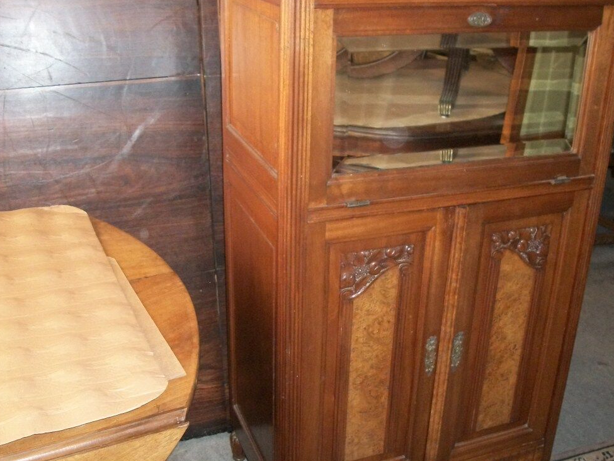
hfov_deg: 44.8
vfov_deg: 34.3
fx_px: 745
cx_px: 296
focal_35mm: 42
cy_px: 237
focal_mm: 5.7
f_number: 2.9
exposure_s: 1/30
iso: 250
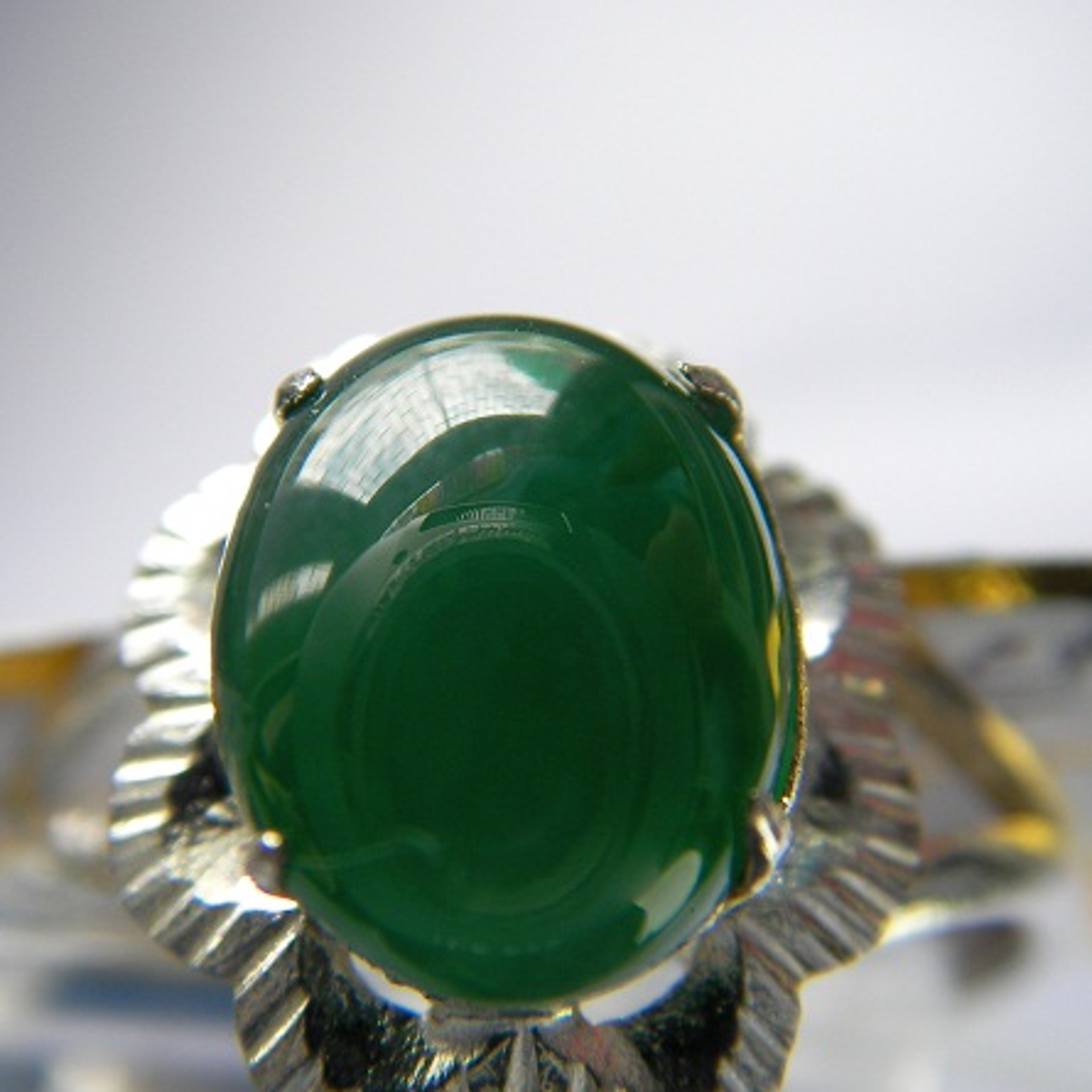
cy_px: 556
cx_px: 483
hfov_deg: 36.7
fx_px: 1642
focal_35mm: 46
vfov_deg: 36.8
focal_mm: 6.3
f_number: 3.3
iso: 50
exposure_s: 1/54
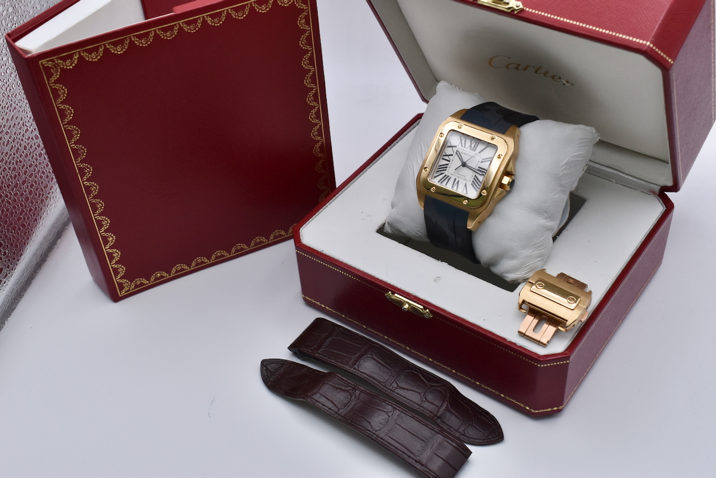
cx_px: 358
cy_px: 239
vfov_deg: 29.0
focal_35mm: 46
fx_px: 925
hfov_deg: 42.3
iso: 400
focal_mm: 31
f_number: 8
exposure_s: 1/125
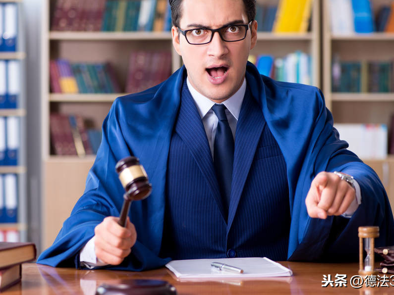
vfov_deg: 11.4
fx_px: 1479
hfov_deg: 15.2
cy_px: 129
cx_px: 170
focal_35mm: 130
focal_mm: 105
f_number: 4.5
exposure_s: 1/100
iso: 200
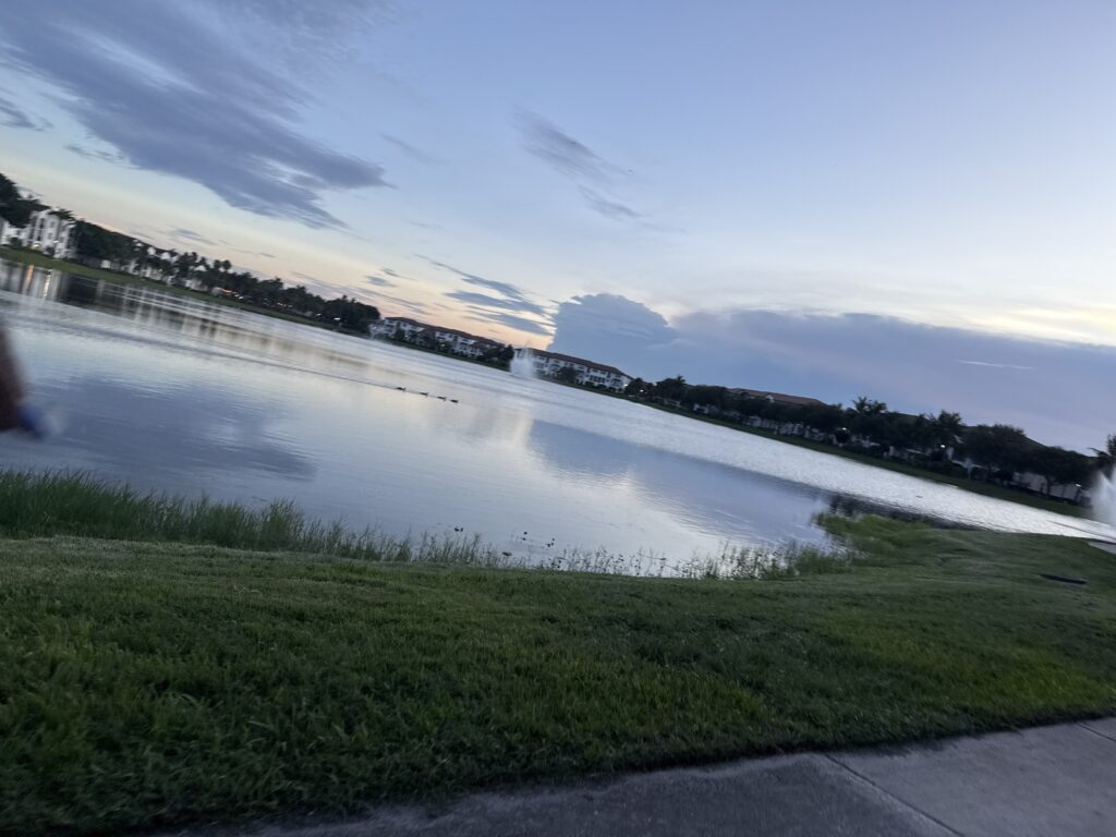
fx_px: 774
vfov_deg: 56.8
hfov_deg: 71.6
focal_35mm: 24
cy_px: 418
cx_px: 558
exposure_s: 1/181
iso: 64
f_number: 1.78
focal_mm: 6.76
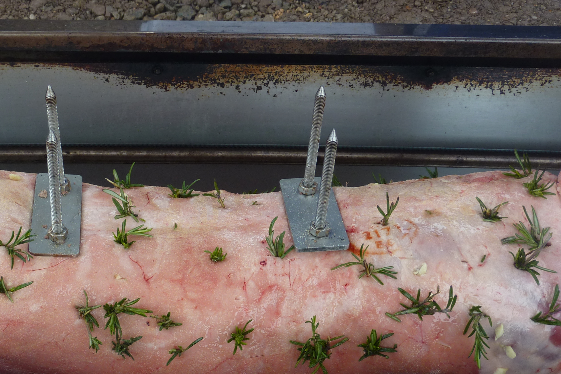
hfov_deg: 33.2
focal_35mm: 60
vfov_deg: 22.5
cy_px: 263
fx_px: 935
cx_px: 195
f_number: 3.6
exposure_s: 1/30
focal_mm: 6.5
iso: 80
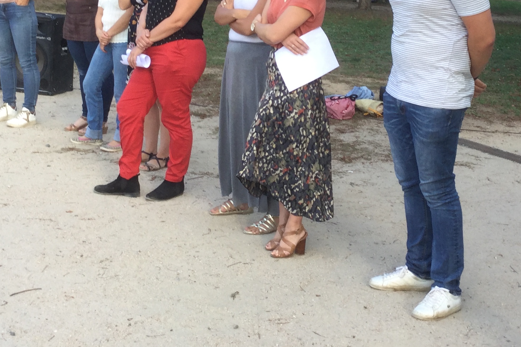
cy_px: 81
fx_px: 1042
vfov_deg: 18.8
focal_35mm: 72
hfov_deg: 28.1
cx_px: 289
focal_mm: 3.3
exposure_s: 1/120
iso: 25
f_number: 2.4
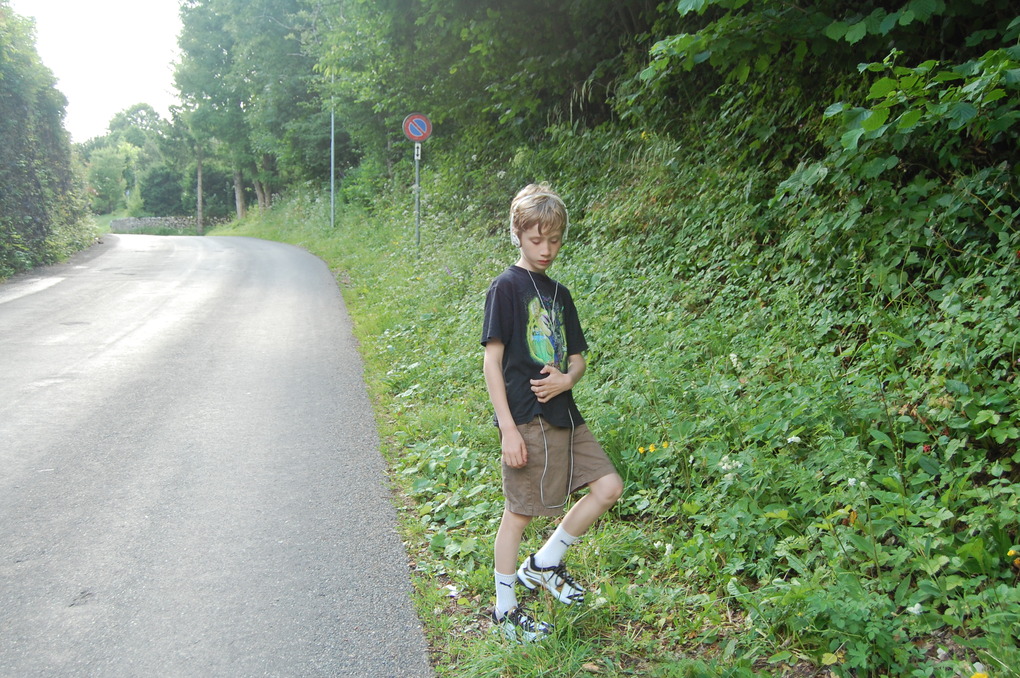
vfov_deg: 38.3
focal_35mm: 34
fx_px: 977
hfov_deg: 55.1
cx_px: 510
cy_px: 339
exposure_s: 1/100
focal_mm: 23
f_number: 5
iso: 400
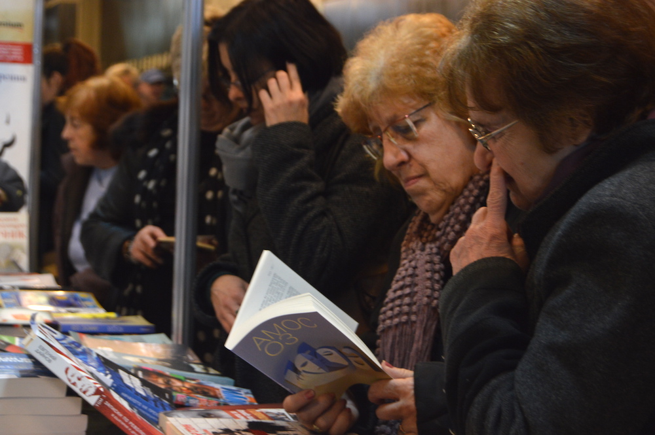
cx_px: 328
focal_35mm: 78
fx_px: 1418
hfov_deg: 26.0
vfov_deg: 17.5
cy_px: 218
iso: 800
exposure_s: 1/25
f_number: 5.6
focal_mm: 52
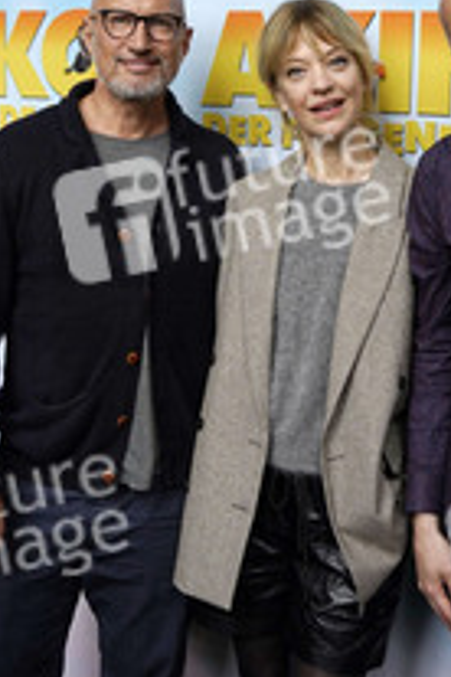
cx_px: 317
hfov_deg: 24.9
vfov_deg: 36.8
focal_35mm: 54
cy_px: 370
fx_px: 1015
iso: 640
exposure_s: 1/250
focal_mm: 28
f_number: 4
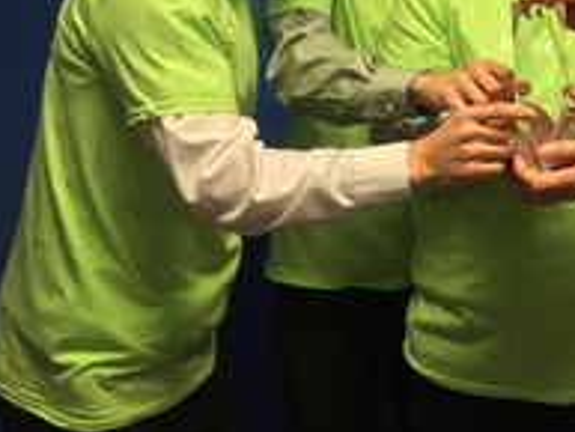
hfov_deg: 30.1
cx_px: 569
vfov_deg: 23.3
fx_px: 997
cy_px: -9
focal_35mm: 60
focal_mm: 4.15
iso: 80
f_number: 2.2
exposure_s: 1/30
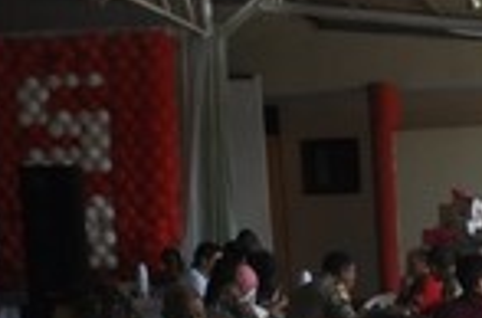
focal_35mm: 131
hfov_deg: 14.6
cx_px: 738
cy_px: 713
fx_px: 1748
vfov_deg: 9.5
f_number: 13
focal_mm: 16
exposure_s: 1/160
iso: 800
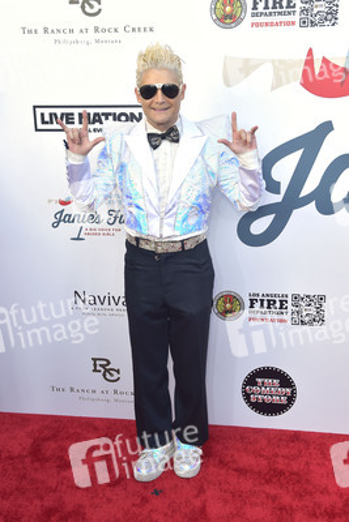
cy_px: 261
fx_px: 639
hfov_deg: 30.5
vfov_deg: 44.5
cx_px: 174
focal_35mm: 44
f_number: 6.3
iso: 500
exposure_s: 1/250
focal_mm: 44
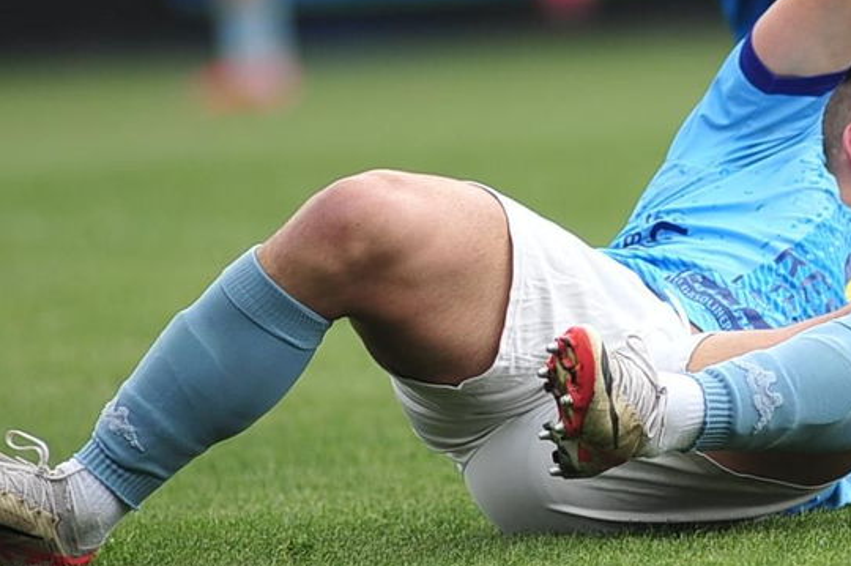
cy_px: 318
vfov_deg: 1.5
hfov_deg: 2.3
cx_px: 755
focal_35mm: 889
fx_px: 20995
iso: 400
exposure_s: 1/1600
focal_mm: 300
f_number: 2.8
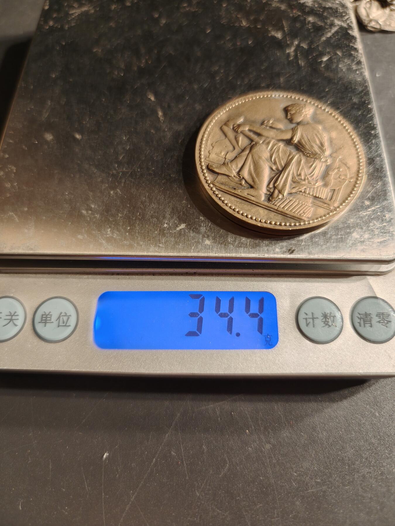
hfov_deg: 58.9
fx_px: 350
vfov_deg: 73.9
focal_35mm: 23
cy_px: 263
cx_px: 198
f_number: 1.6
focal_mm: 6.06
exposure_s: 1/136
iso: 250
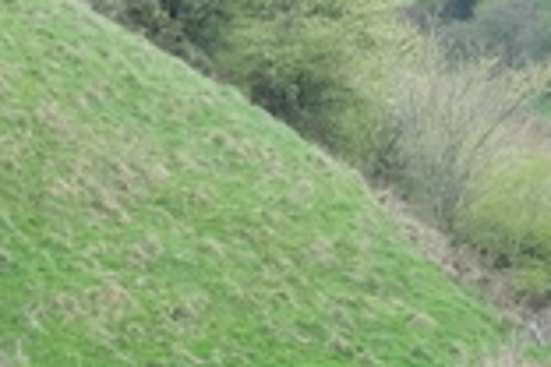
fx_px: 3795
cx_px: -71
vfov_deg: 5.4
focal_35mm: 248
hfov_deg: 8.2
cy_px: 702
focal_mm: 32.9
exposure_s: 1/150
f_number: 5
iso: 200
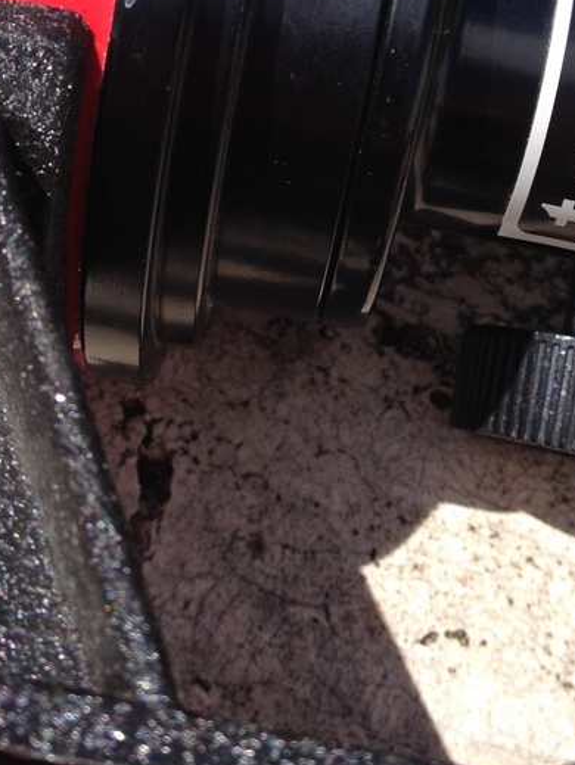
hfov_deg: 21.3
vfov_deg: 27.8
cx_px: 338
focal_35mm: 69
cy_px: 212
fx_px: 1526
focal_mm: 4.28
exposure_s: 1/1346
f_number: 2.4
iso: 50
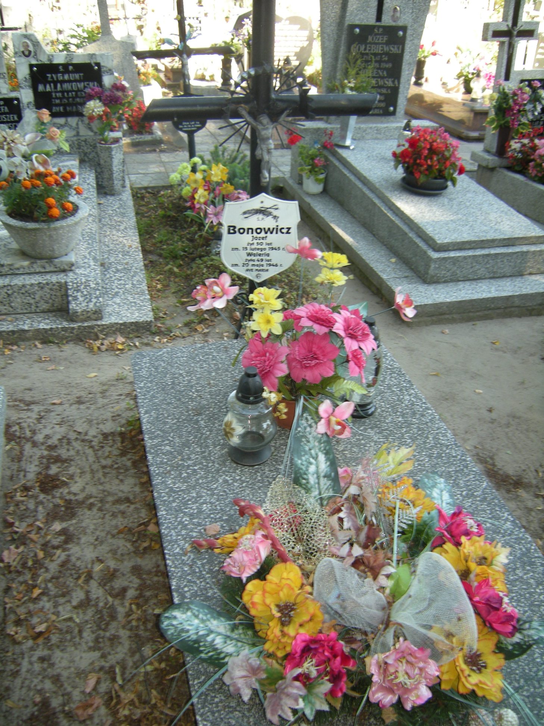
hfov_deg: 49.7
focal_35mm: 28
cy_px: 363
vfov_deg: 63.4
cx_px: 272
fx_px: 587
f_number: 2.8
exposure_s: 1/59.2
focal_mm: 4.7
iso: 64
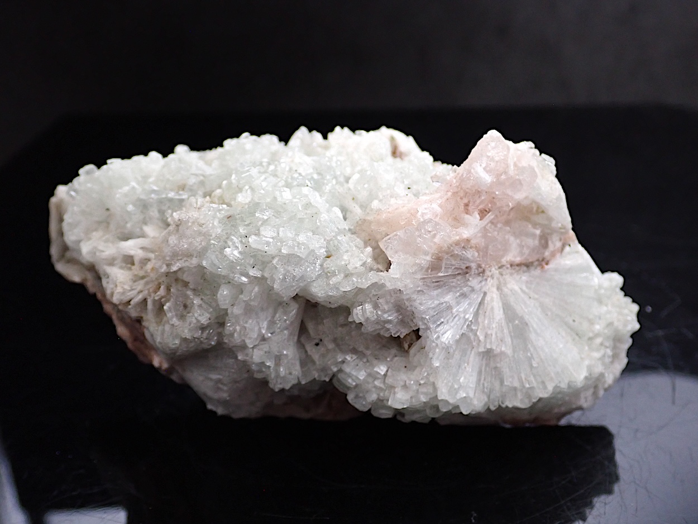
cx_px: 349
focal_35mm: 41
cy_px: 262
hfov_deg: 45.8
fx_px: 827
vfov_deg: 35.1
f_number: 2.8
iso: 500
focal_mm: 7.31
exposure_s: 1/40
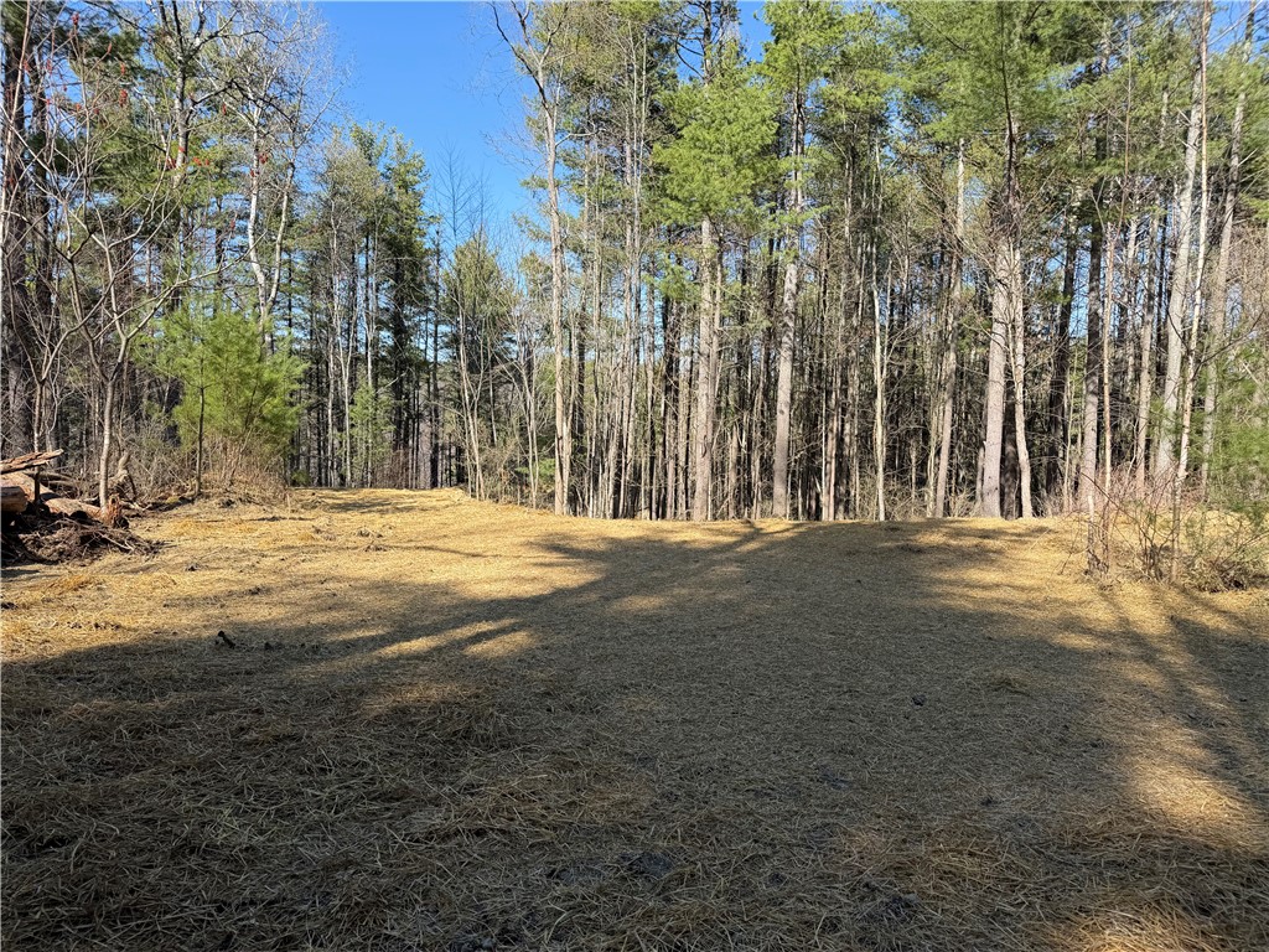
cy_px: 476
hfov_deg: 71.6
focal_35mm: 24
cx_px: 634
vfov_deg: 56.8
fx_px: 880
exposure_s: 1/1689
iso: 80
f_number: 1.78
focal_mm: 6.76
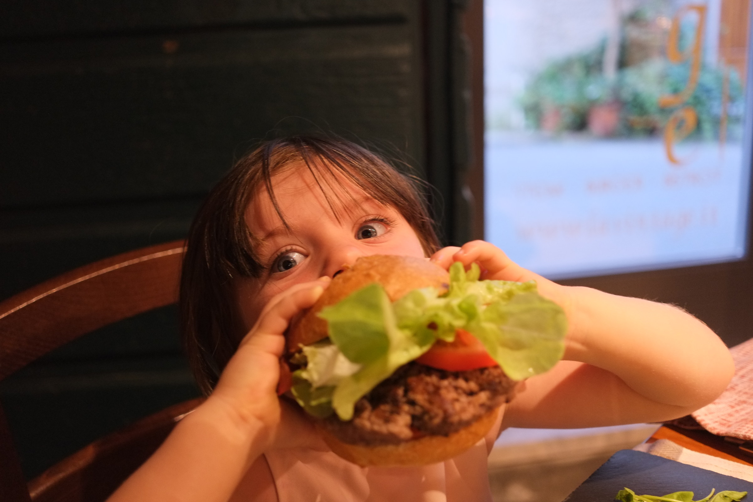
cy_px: 251
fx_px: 858
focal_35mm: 41
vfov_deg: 32.6
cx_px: 376
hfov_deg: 47.4
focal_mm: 27
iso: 1600
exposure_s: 1/20
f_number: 2.8
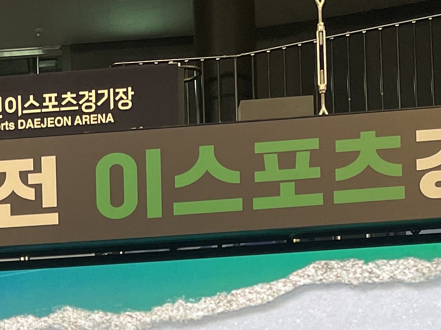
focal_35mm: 104
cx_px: -65
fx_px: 1325
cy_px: 646
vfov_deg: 12.6
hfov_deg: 18.1
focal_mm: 4.2
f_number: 1.6
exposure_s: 1/120
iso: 100
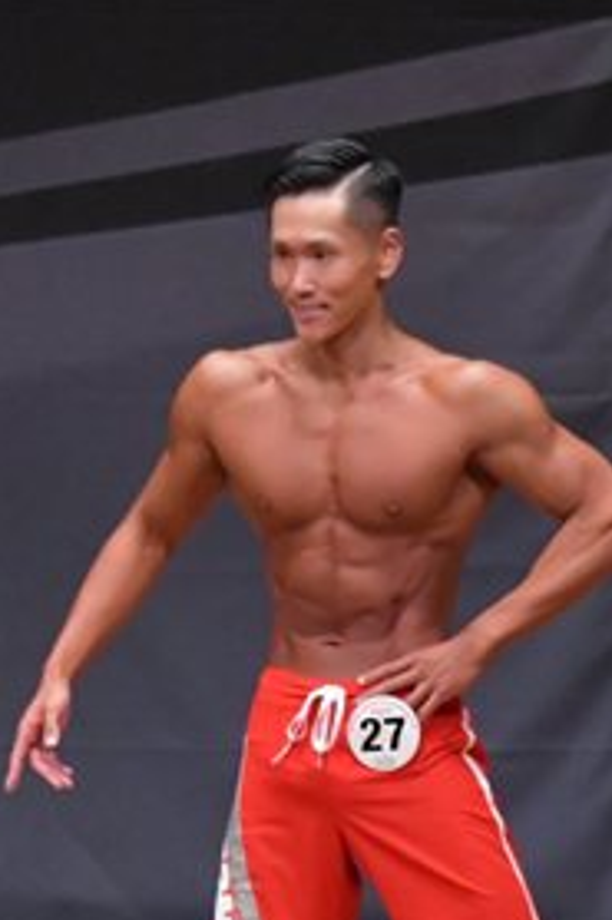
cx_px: 260
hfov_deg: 2.1
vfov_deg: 3.1
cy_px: 844
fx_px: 17079
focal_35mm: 669
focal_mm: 160
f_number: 5.6
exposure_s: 1/400
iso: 6400
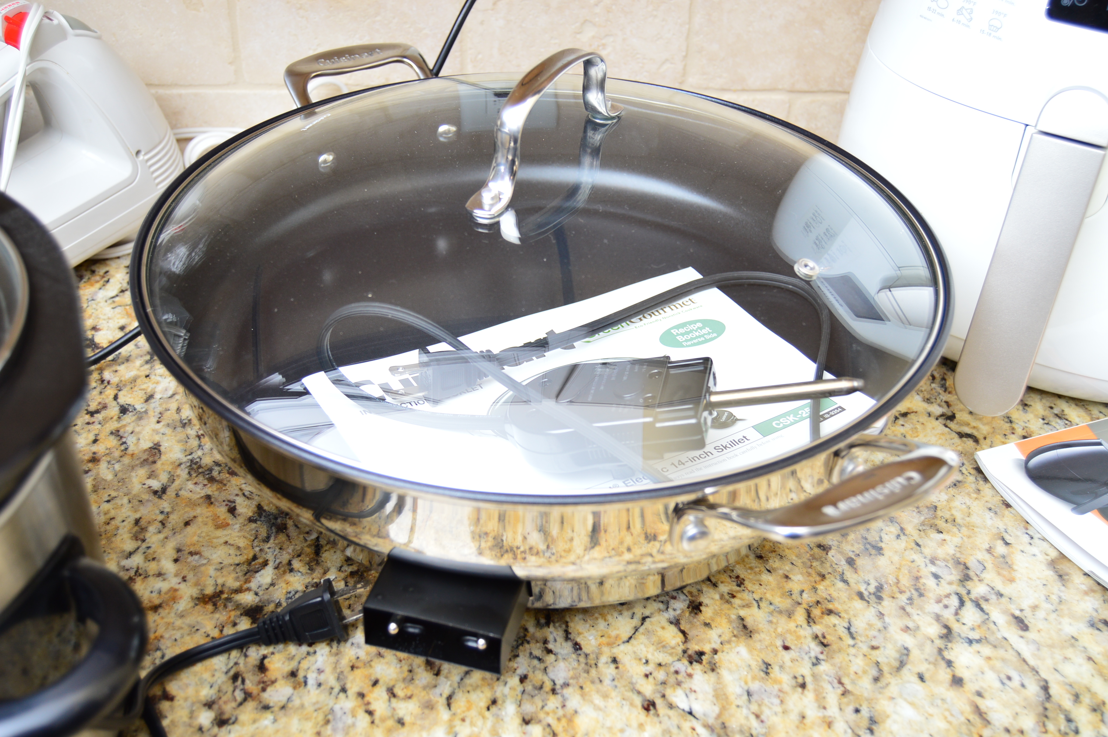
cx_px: 554
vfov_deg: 34.1
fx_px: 1199
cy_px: 368
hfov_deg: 49.6
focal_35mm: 39
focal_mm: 26
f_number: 4
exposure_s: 1/160
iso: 200
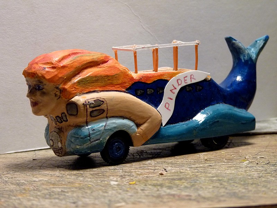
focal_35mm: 125
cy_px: 104
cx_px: 138
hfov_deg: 15.8
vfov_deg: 11.9
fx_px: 1000
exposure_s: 1/40
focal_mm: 22.3
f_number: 3.6
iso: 400
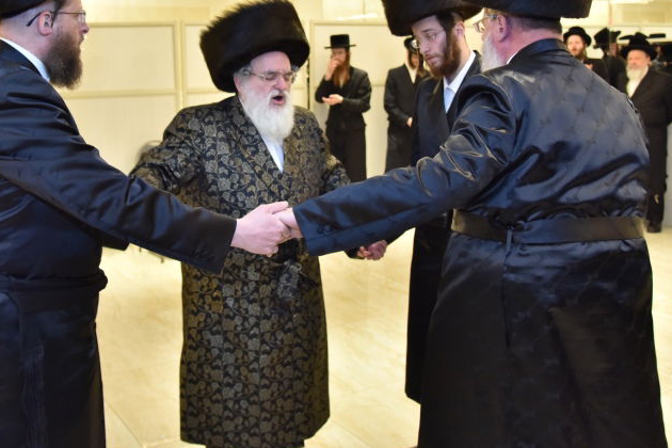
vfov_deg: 33.8
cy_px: 134
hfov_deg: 48.7
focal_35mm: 39
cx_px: 224
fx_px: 728
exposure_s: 1/100
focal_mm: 24
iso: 1600
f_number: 4
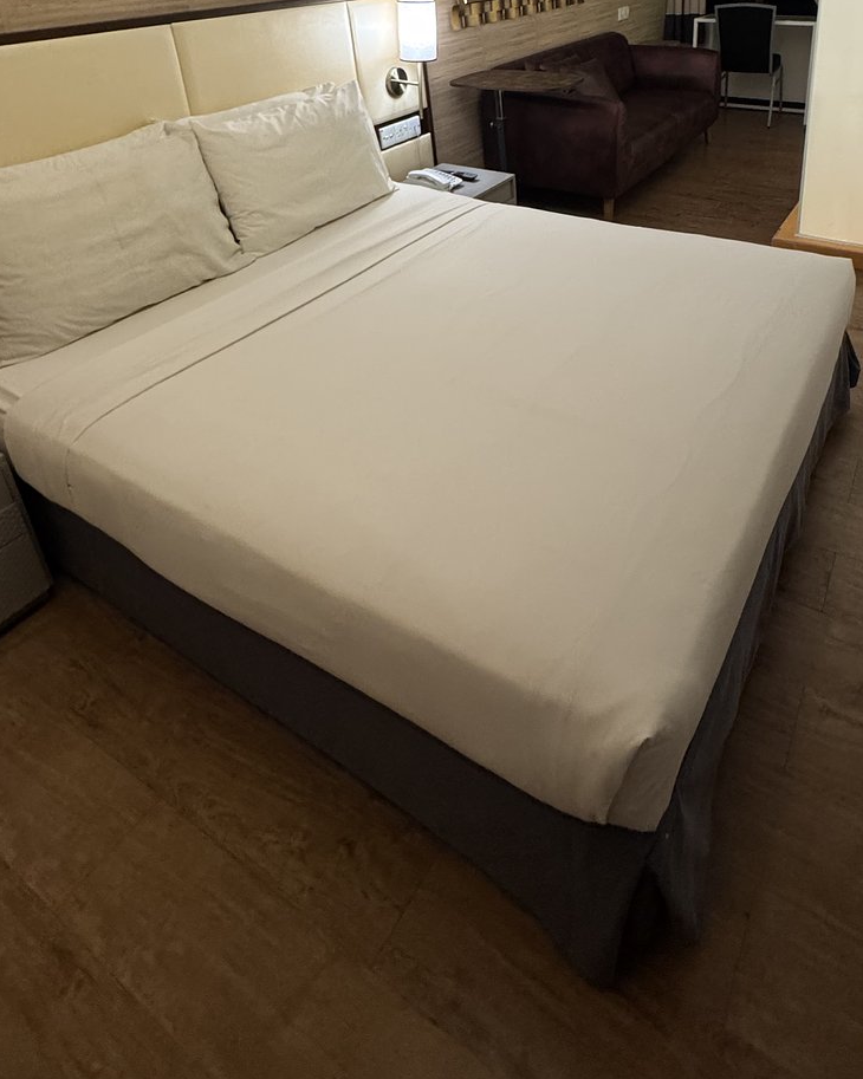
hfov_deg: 59.7
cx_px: 562
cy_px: 220
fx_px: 735
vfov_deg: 66.1
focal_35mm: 23
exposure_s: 1/50
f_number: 2.2
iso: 320
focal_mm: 2.22
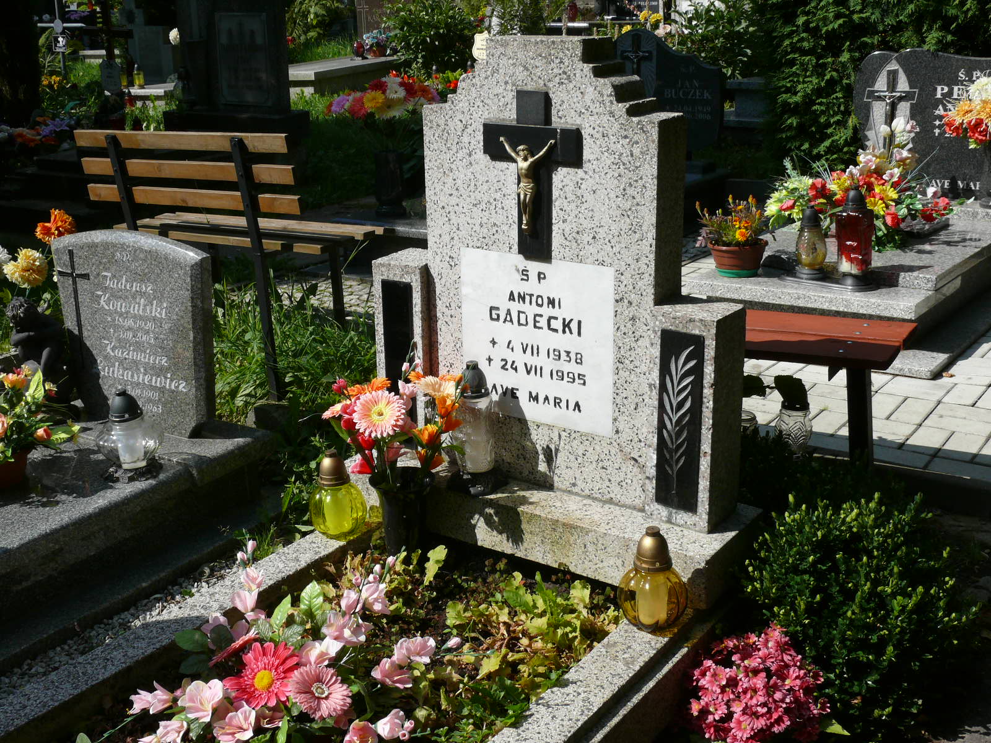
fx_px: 1202
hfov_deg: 44.8
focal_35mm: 42
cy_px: 372
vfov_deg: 34.3
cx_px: 496
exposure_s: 1/500
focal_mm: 8.4
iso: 100
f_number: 6.3
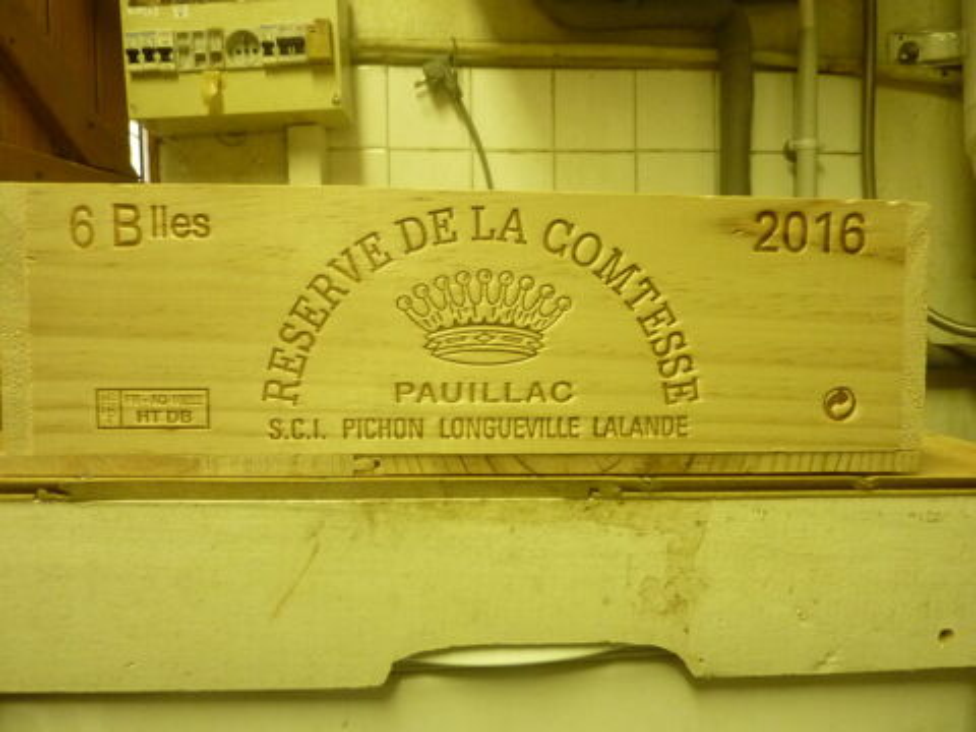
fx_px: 705
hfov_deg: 69.4
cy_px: 366
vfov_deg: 54.9
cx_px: 488
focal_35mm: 25
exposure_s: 1/15
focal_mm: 4.1
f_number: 3.3
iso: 400
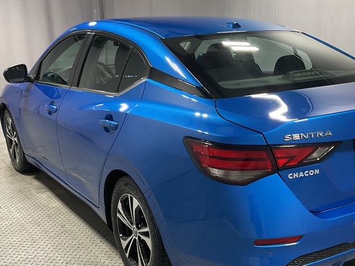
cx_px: 236
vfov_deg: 29.5
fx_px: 503
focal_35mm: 49
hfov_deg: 38.5
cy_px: 178
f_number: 1.8
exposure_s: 1/50
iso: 40
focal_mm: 3
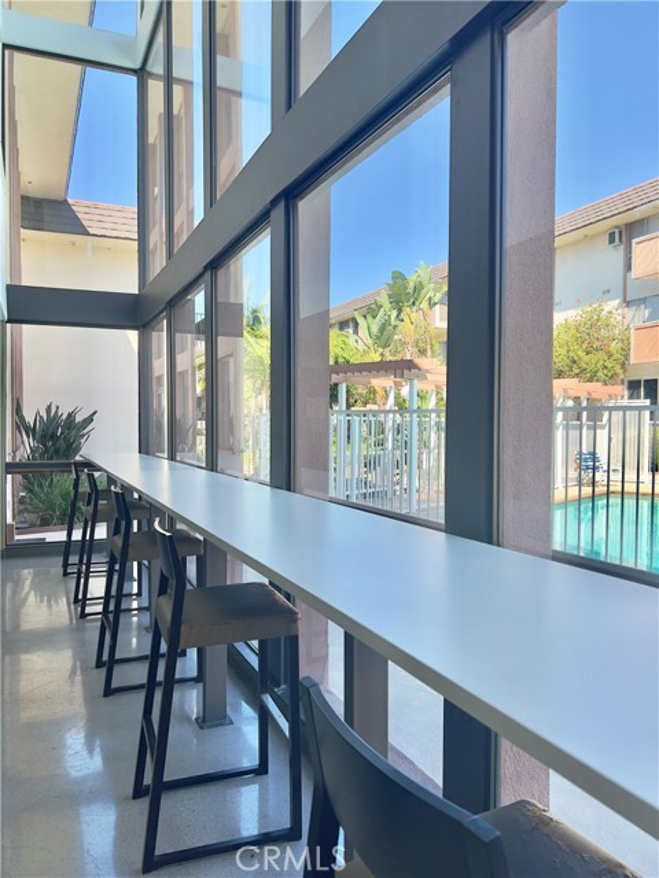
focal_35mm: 26
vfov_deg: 67.3
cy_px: 439
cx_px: 330
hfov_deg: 53.1
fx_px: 660
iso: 50
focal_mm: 5.7
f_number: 1.5
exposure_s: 1/1079
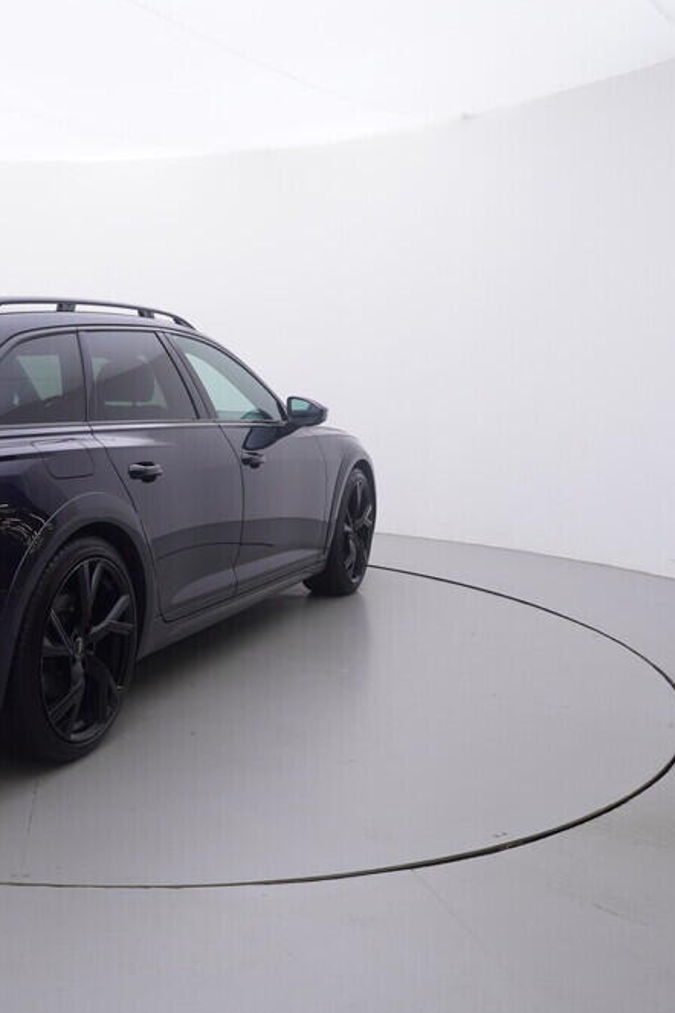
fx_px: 978
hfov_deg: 34.5
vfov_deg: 54.7
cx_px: -5
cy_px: 495
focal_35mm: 35
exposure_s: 1/80
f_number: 5
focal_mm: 15
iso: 200
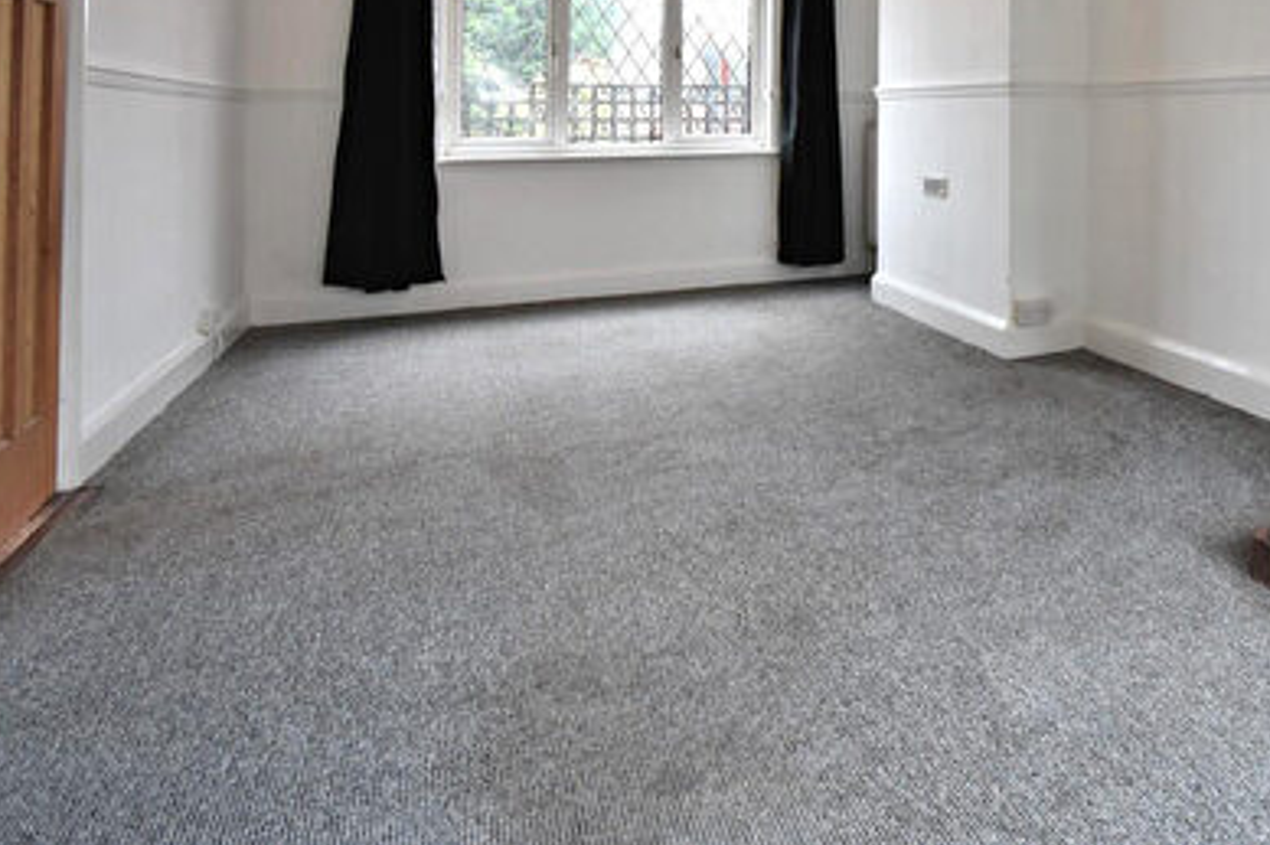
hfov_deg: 61.2
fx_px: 952
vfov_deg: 43.8
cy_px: 90
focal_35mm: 27
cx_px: 1038
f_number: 5.6
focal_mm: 10
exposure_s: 1/125
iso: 800
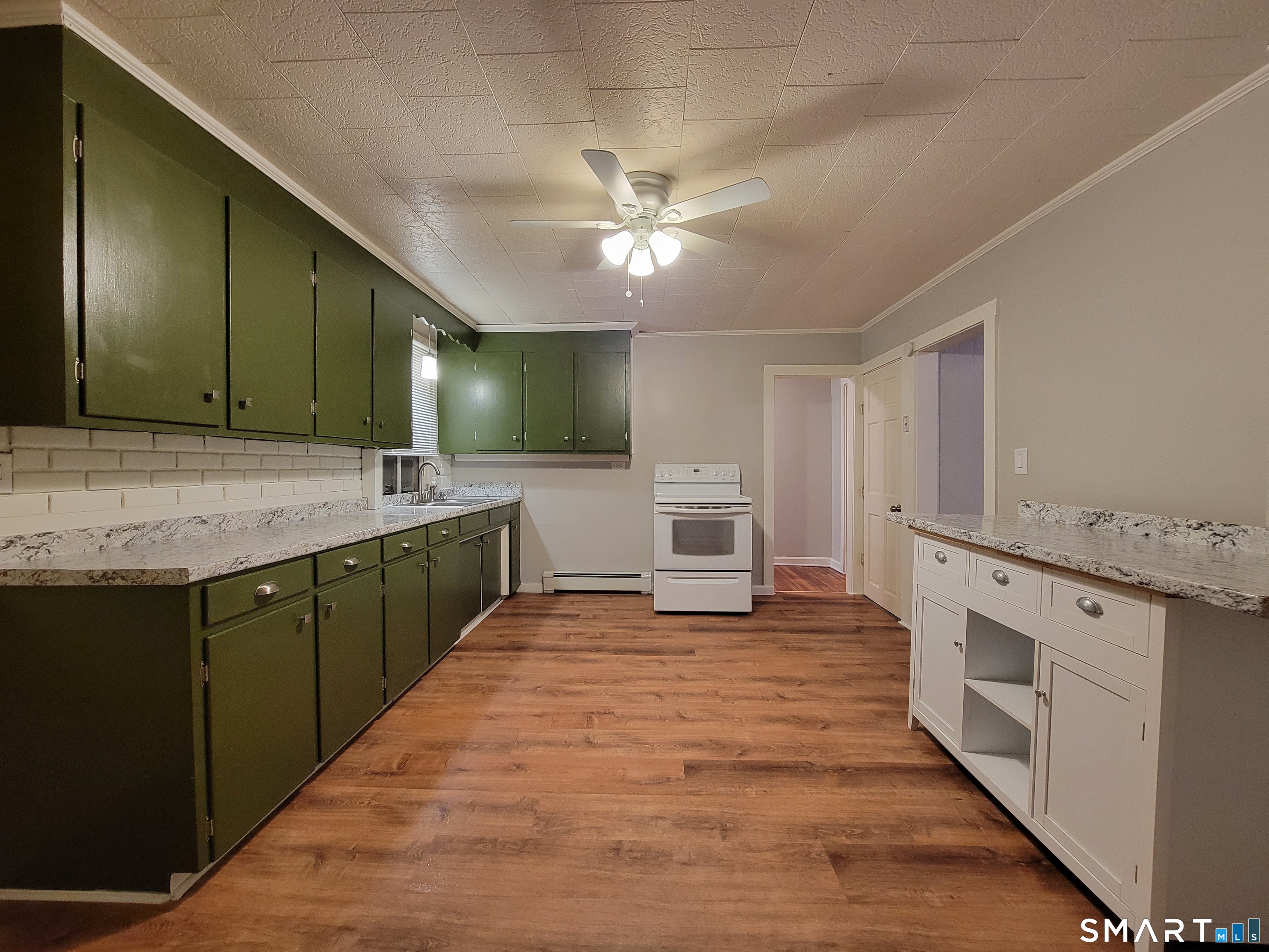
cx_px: 634
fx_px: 477
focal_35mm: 13
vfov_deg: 89.9
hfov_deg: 106.2
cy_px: 476
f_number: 2.2
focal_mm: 2.2
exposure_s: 1/40
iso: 400
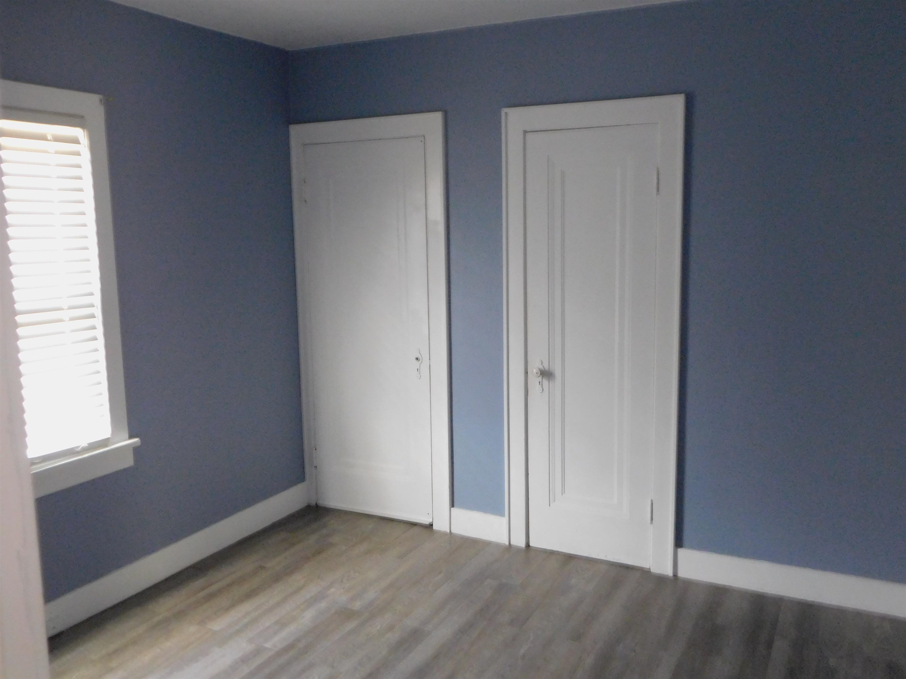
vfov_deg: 46.8
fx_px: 785
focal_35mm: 30
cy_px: 340
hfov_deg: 60.0
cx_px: 453
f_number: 3.2
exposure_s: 1/6
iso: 800
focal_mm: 5.3
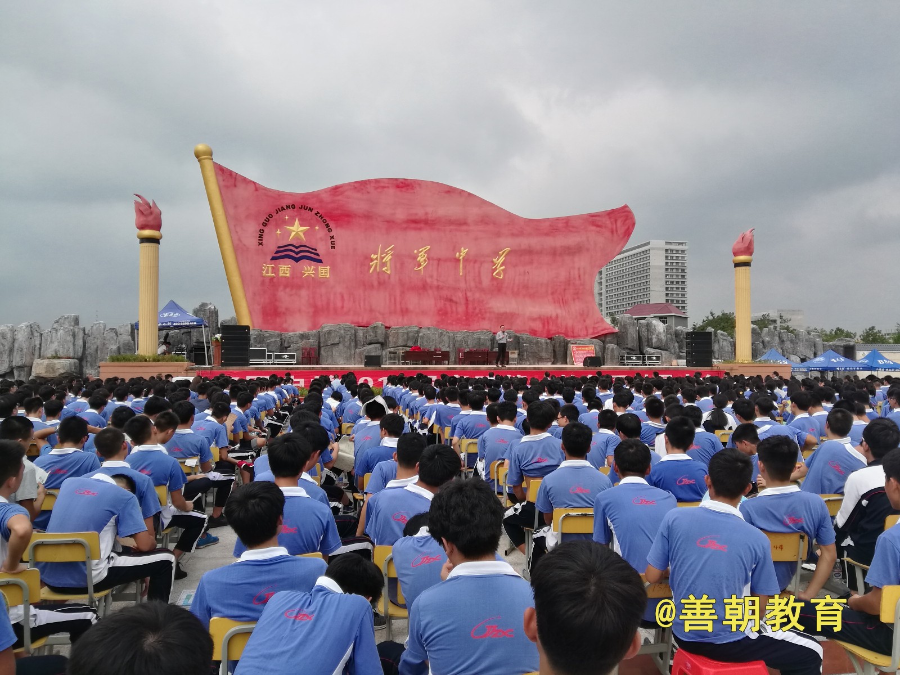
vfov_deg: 53.1
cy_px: 338
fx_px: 676
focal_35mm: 26
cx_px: 450
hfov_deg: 67.3
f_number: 2
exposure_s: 1/1259
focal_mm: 4.04
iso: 50
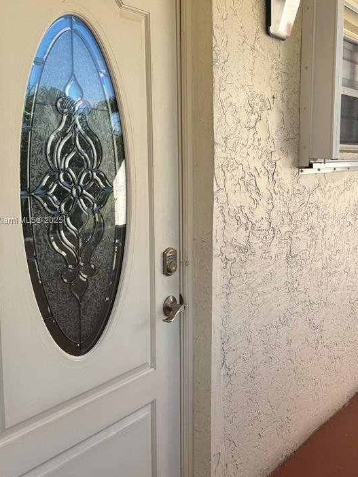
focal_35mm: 41
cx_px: 245
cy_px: 221
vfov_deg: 45.7
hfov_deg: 34.8
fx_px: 565
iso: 80
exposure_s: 1/1193
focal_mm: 6.76
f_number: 1.78
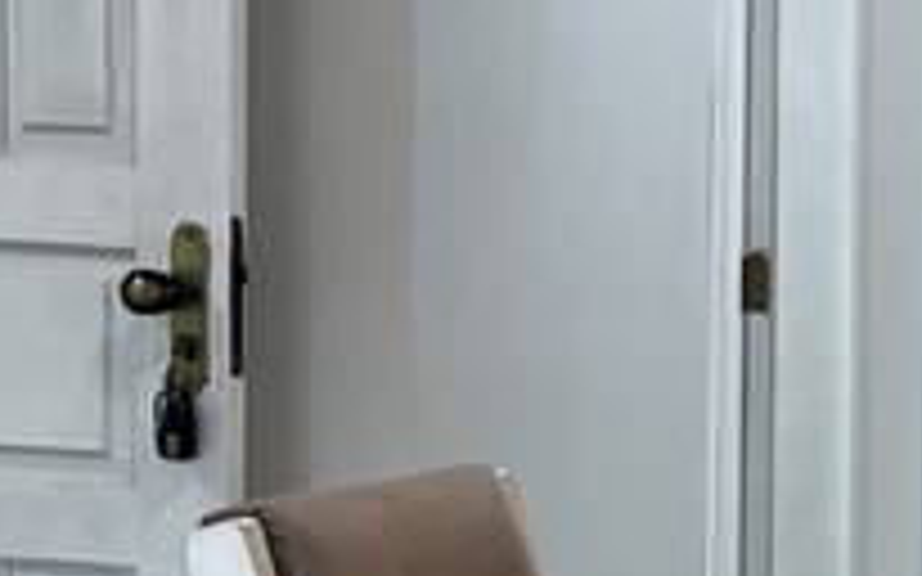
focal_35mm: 194
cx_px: 2037
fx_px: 4873
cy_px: 770
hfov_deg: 9.8
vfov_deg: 6.7
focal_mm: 5.1
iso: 80
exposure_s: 1/60
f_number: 1.6
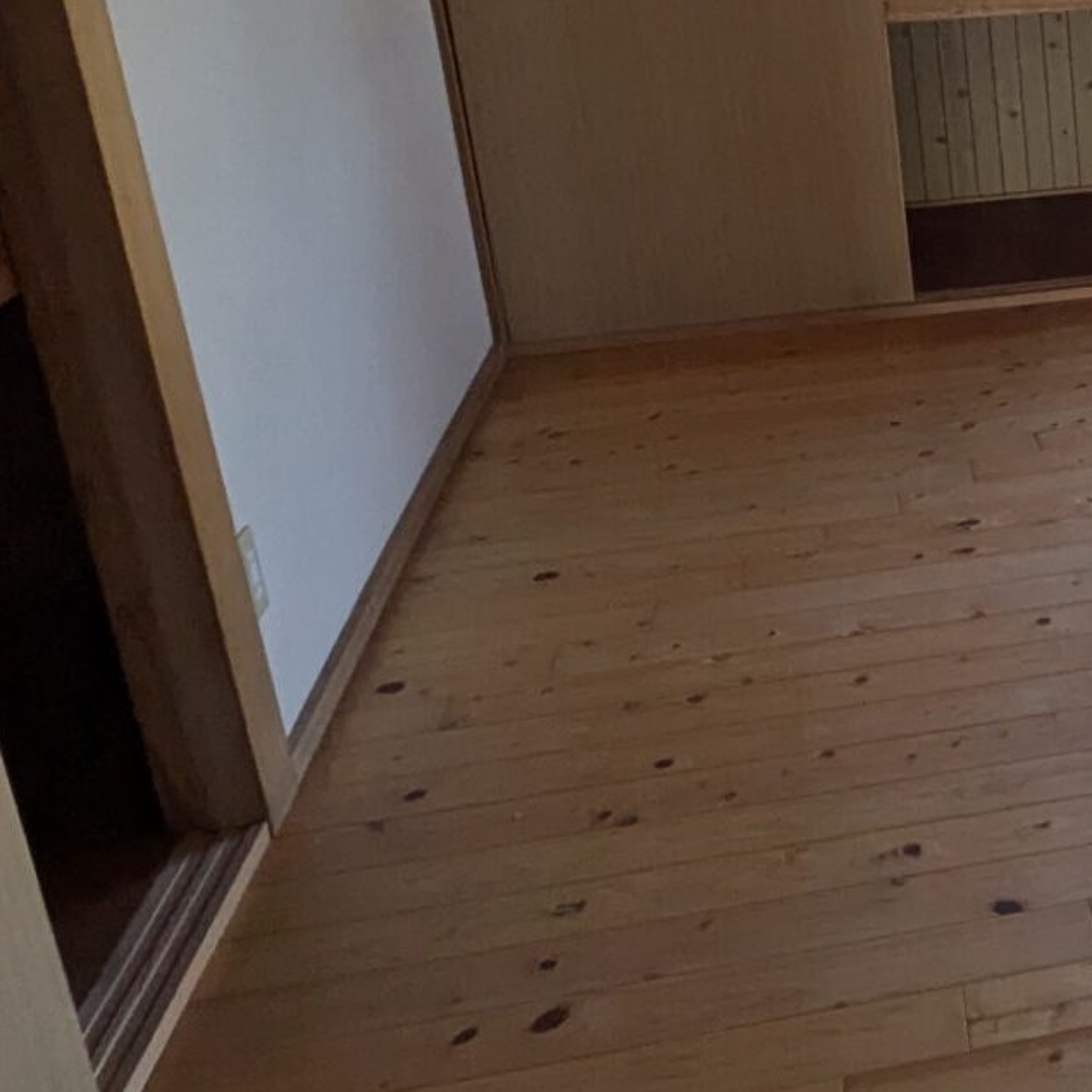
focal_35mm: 50
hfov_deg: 29.7
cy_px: 301
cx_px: 1276
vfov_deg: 33.5
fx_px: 1785
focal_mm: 1.83
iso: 68
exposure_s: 1/152
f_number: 2.2
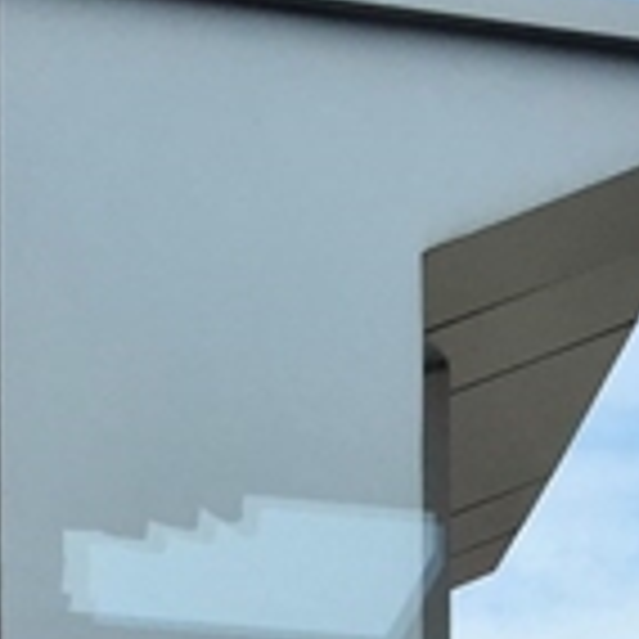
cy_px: 1354
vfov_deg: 11.2
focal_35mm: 139
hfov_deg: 12.3
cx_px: 770
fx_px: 2903
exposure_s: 1/1236
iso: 32
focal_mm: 4.15
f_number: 2.2
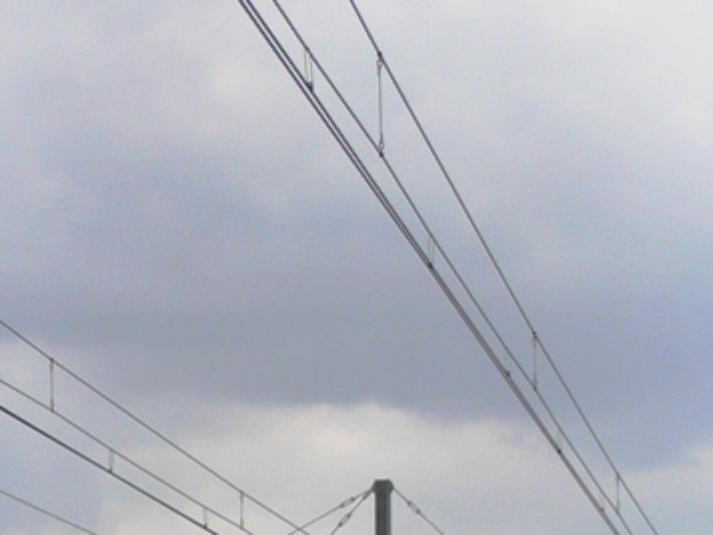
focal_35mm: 144
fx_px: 2966
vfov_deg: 10.1
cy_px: 679
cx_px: -100
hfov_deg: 13.4
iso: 100
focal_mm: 10.6
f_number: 4
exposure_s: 1/640
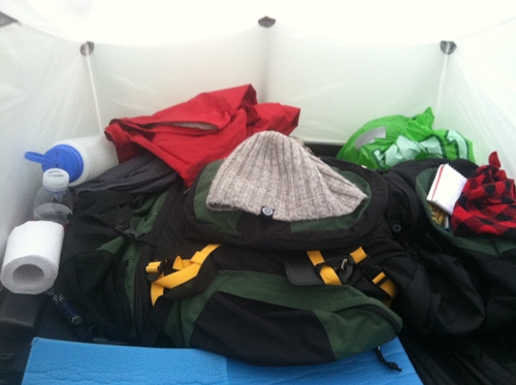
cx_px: 258
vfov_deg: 40.6
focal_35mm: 35
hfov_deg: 52.7
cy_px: 192
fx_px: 521
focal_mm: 3.85
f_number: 2.8
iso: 320
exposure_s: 1/15
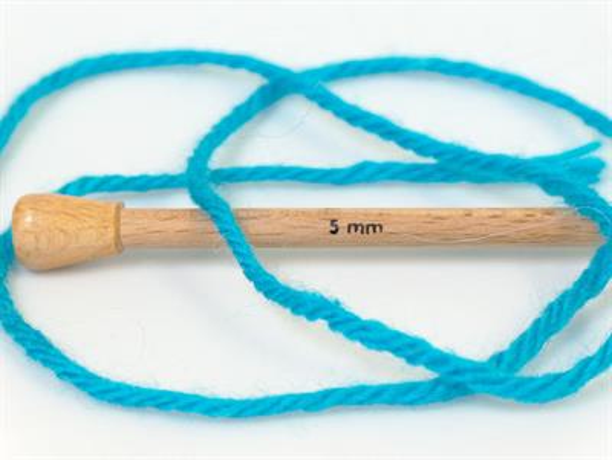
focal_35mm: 116
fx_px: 2053
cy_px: 230
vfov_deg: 12.8
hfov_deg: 17.0
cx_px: 306
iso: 200
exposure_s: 1/23.4
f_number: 3
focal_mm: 23.76
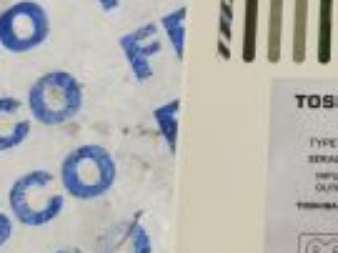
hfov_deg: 23.1
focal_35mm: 77
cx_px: 413
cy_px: 80
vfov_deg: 19.0
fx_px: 751
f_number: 1.8
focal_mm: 5.58
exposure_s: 1/33.3
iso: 500
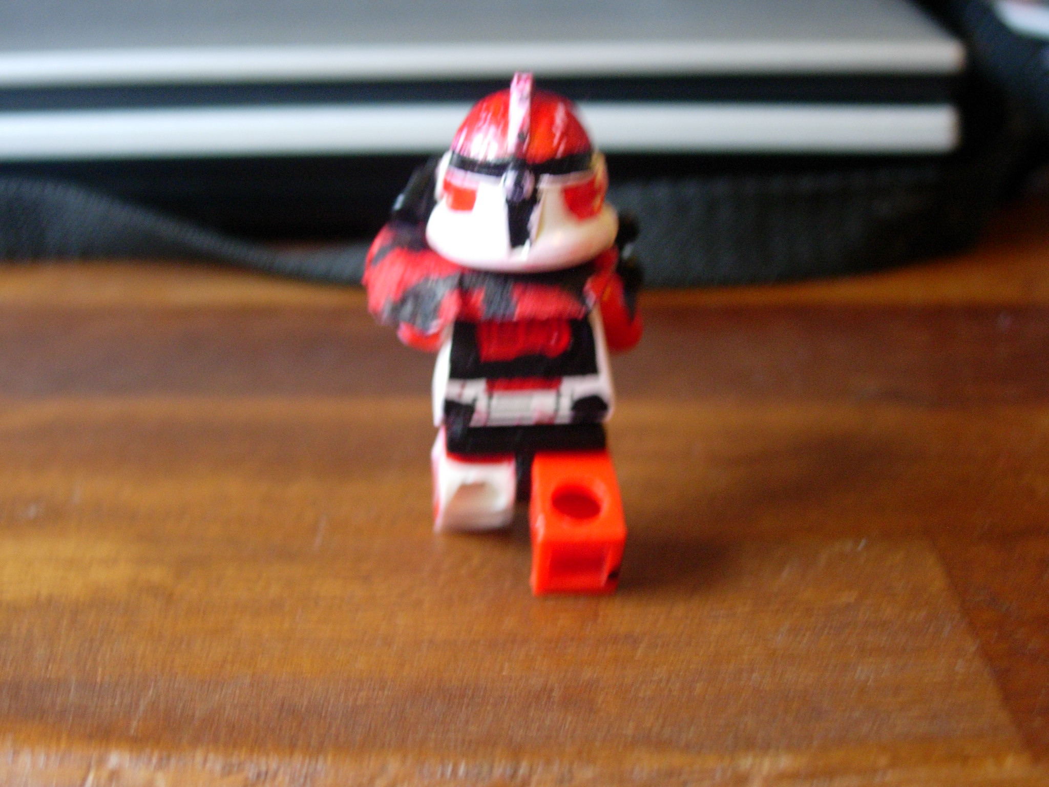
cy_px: 394
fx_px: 1545
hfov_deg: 37.5
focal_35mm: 51
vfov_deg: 28.6
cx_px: 524
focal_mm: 10.6
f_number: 3.2
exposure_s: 1/12.3
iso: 200
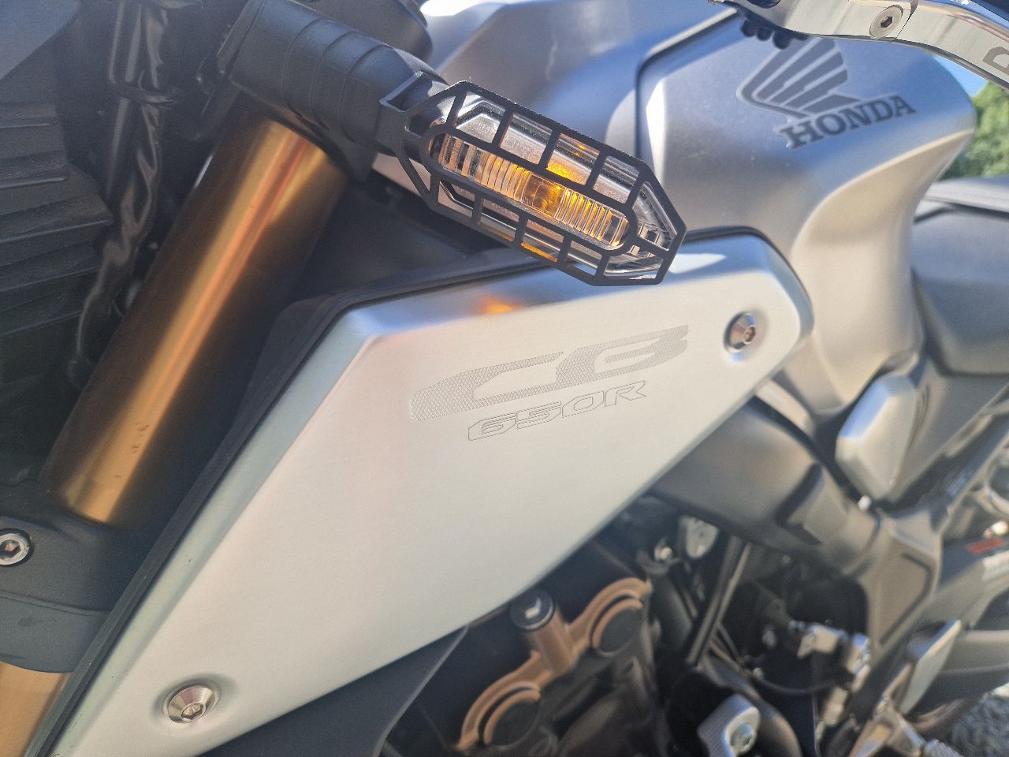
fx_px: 670
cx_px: 504
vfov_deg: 58.9
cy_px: 378
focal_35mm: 23
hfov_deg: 73.9
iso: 50
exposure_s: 1/478
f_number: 1.8
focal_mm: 5.4
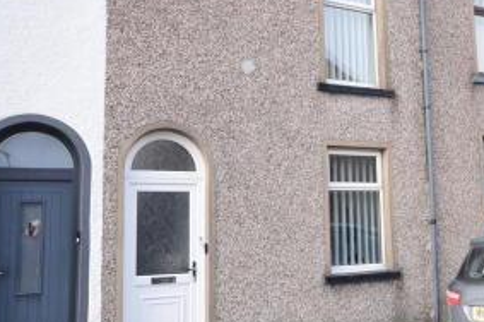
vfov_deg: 35.1
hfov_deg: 50.7
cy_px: 165
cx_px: 279
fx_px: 508
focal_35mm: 38
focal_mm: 15
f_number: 8
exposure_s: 1/250
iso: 400
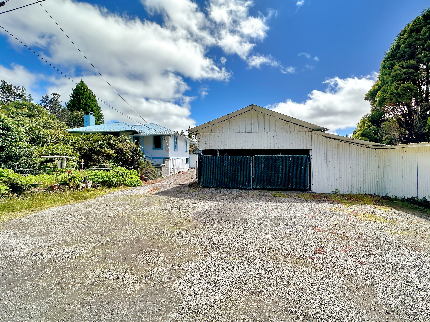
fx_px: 174
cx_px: 215
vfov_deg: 85.7
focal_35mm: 14
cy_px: 161
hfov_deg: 102.1
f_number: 2.2
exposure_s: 1/1715
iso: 50
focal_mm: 2.22
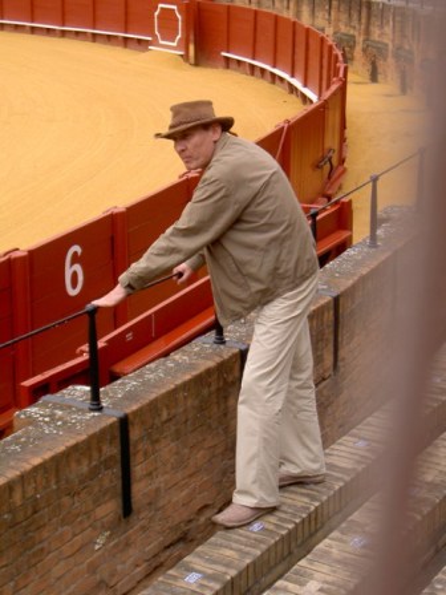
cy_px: 298
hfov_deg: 19.6
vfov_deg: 26.0
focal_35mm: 75
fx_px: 1288
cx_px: 223
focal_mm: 12.4
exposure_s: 1/200
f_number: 4.2
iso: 50
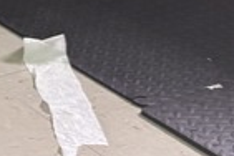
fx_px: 1280
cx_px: -284
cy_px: -15
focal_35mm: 197
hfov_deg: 9.5
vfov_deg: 6.9
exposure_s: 1/60
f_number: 1.6
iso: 160
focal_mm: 5.96
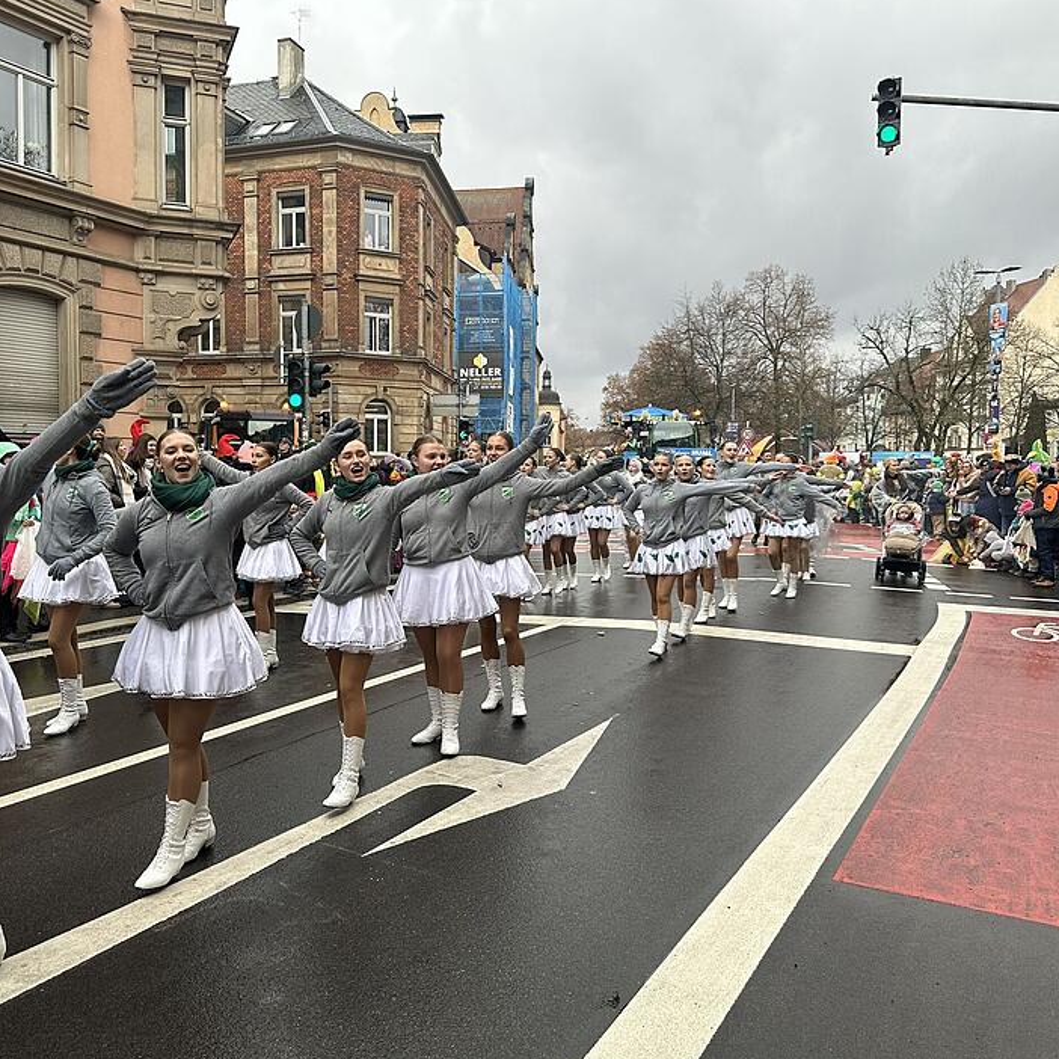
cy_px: 533
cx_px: 457
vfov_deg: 55.6
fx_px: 1004
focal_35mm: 29
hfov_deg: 55.4
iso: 80
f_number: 1.78
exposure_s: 1/672
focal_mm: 6.86
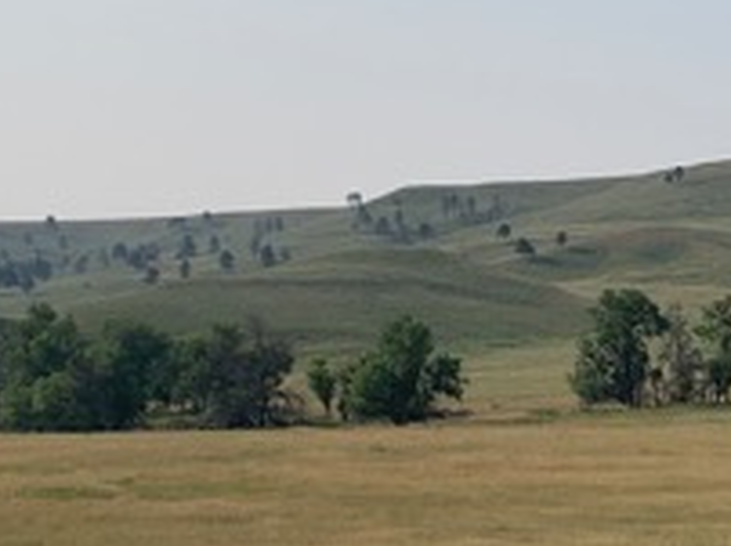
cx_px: 713
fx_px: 2173
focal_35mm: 103
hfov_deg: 18.6
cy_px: 260
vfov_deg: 14.3
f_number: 1.8
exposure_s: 1/4902
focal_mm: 4.25
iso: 25
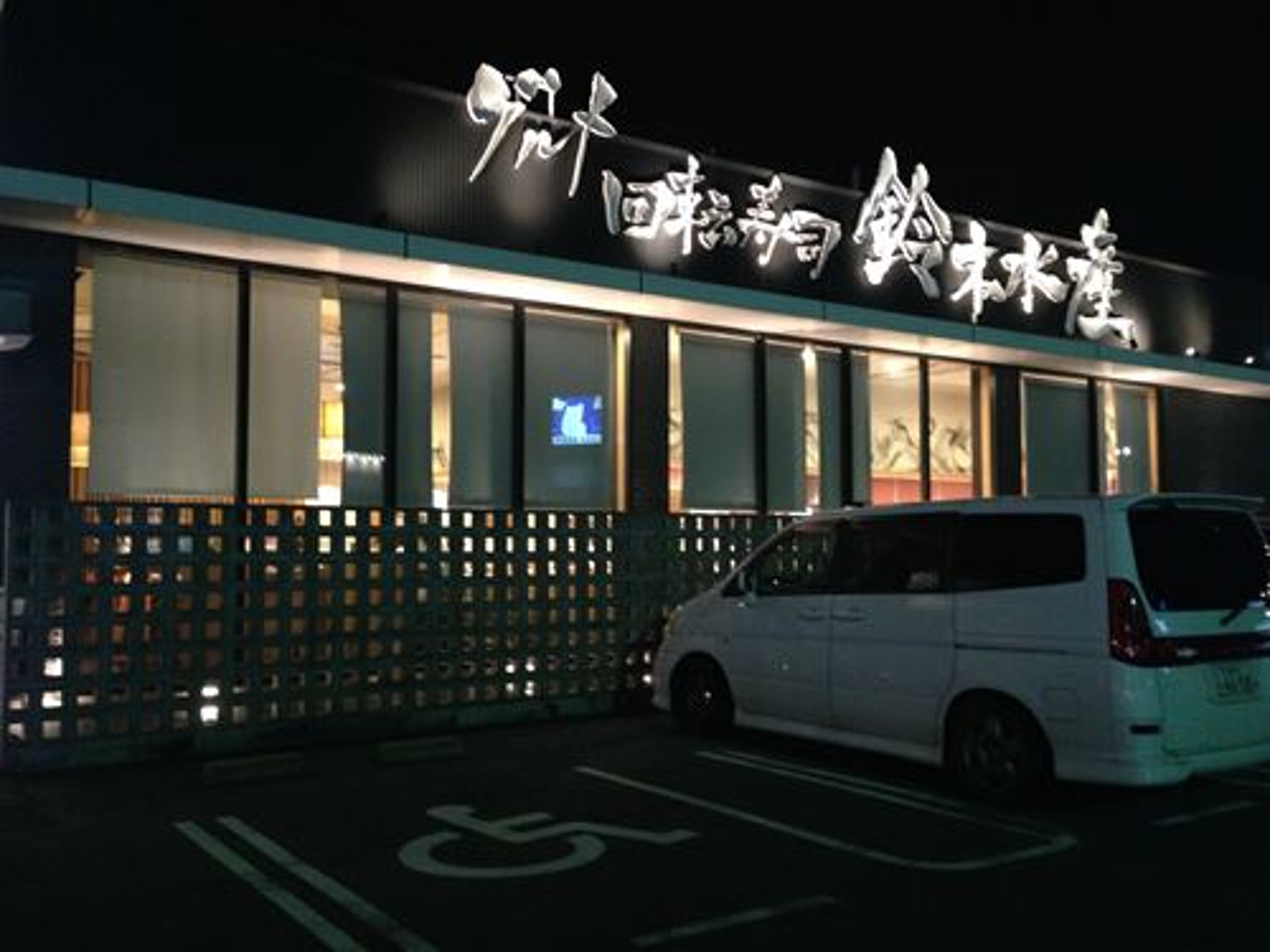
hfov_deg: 55.4
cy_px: 476
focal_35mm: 33
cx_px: 635
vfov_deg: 42.9
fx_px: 1211
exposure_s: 1/15
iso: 400
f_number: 2.4
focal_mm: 4.12
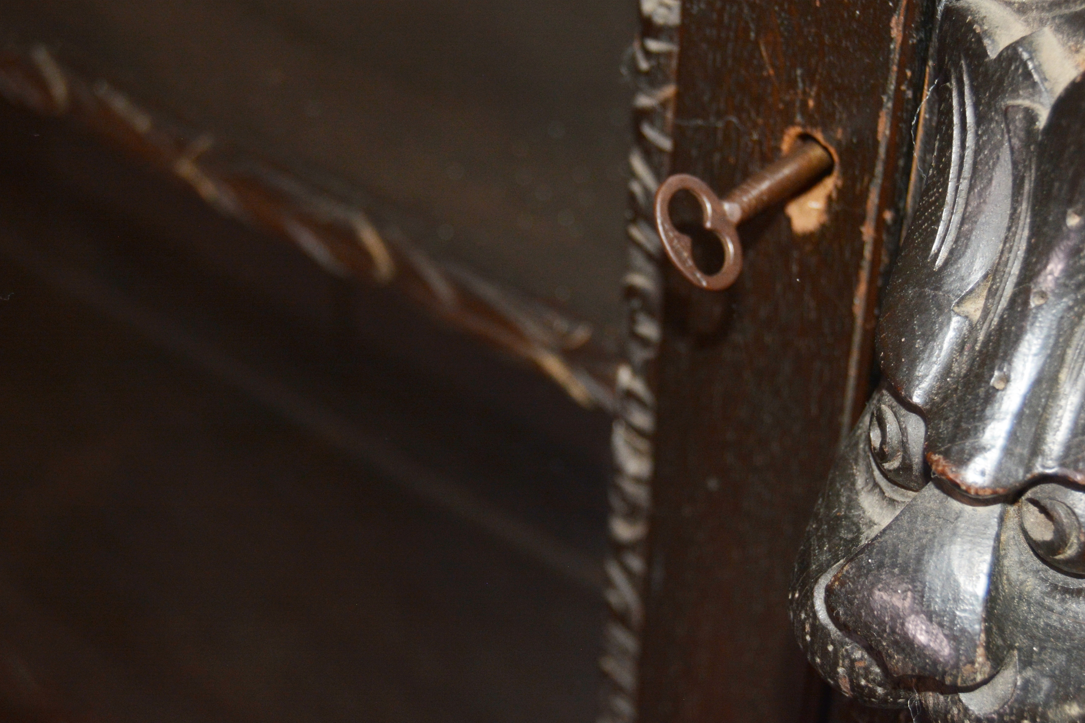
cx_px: 620
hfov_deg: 28.2
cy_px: 277
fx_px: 2160
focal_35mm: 72
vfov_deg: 19.0
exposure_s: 1/60
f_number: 4.5
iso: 640
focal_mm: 35
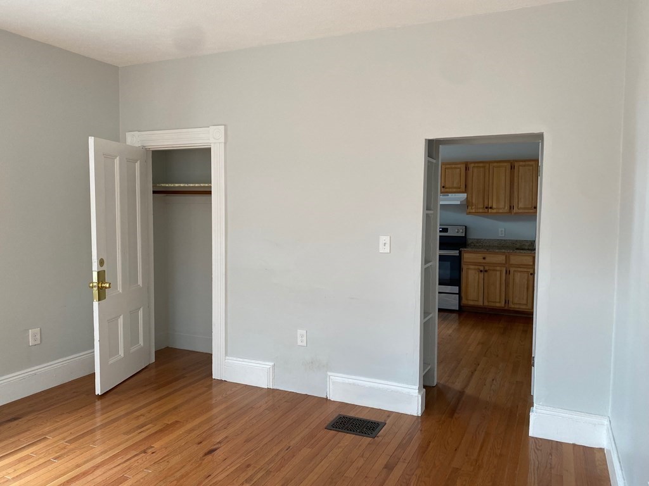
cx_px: 324
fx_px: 487
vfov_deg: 53.1
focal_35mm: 26
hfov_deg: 67.3
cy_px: 243
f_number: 1.8
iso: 100
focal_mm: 4.25
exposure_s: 1/121
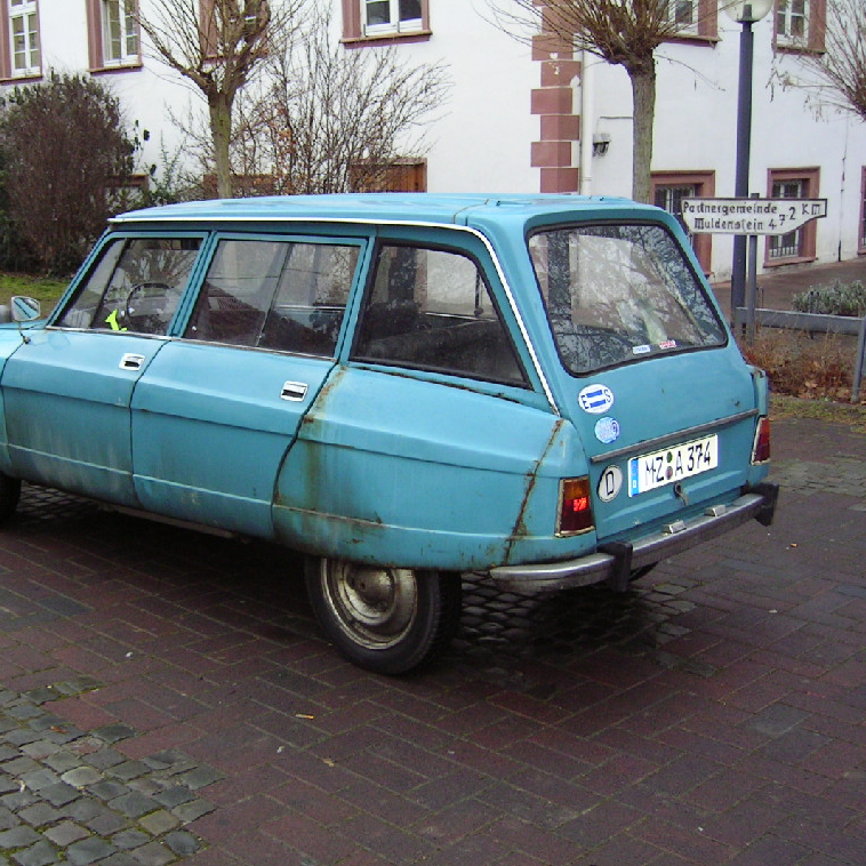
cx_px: 318
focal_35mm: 43
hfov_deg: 38.9
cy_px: 434
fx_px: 1217
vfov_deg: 39.2
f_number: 2.8
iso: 100
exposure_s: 1/30
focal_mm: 5.6
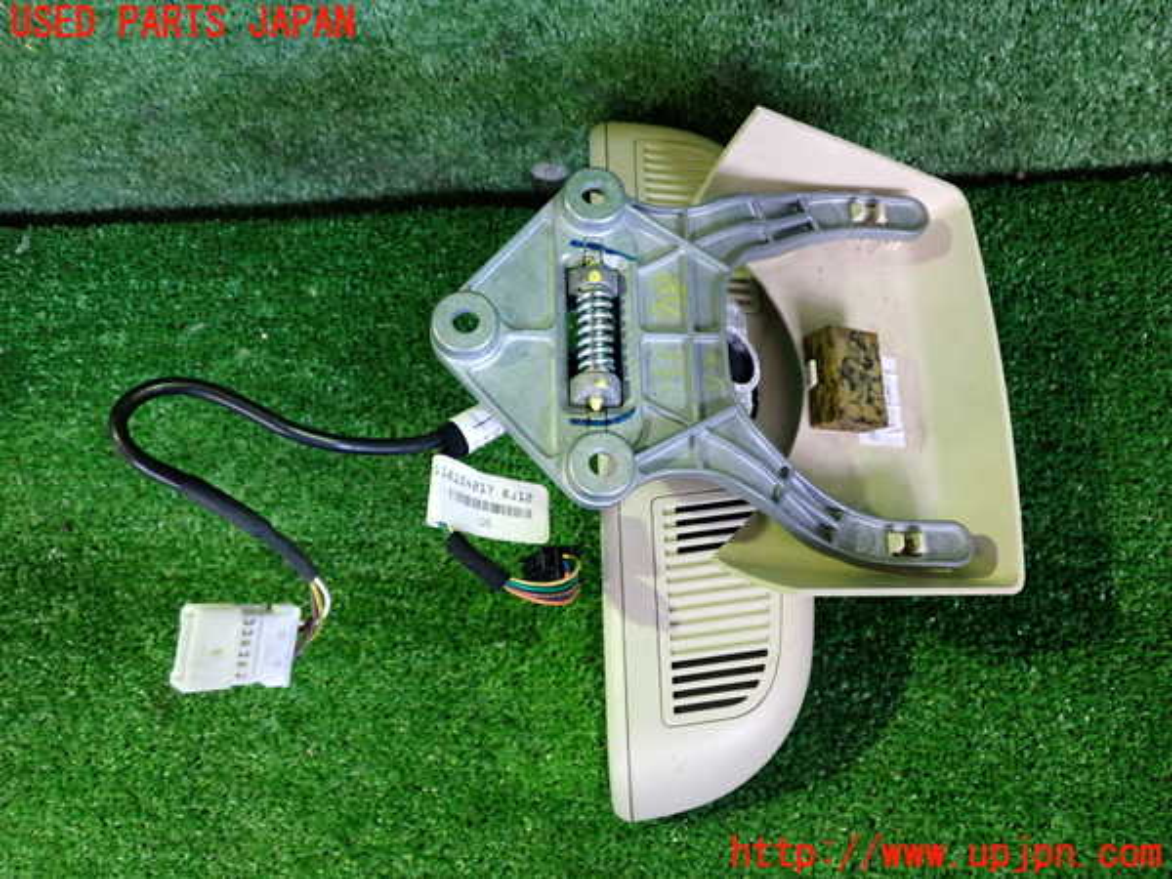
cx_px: 586
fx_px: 1016
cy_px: 440
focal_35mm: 30
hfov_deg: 60.0
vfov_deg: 46.8
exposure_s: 1/30
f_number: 2.3
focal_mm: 5.4
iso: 800
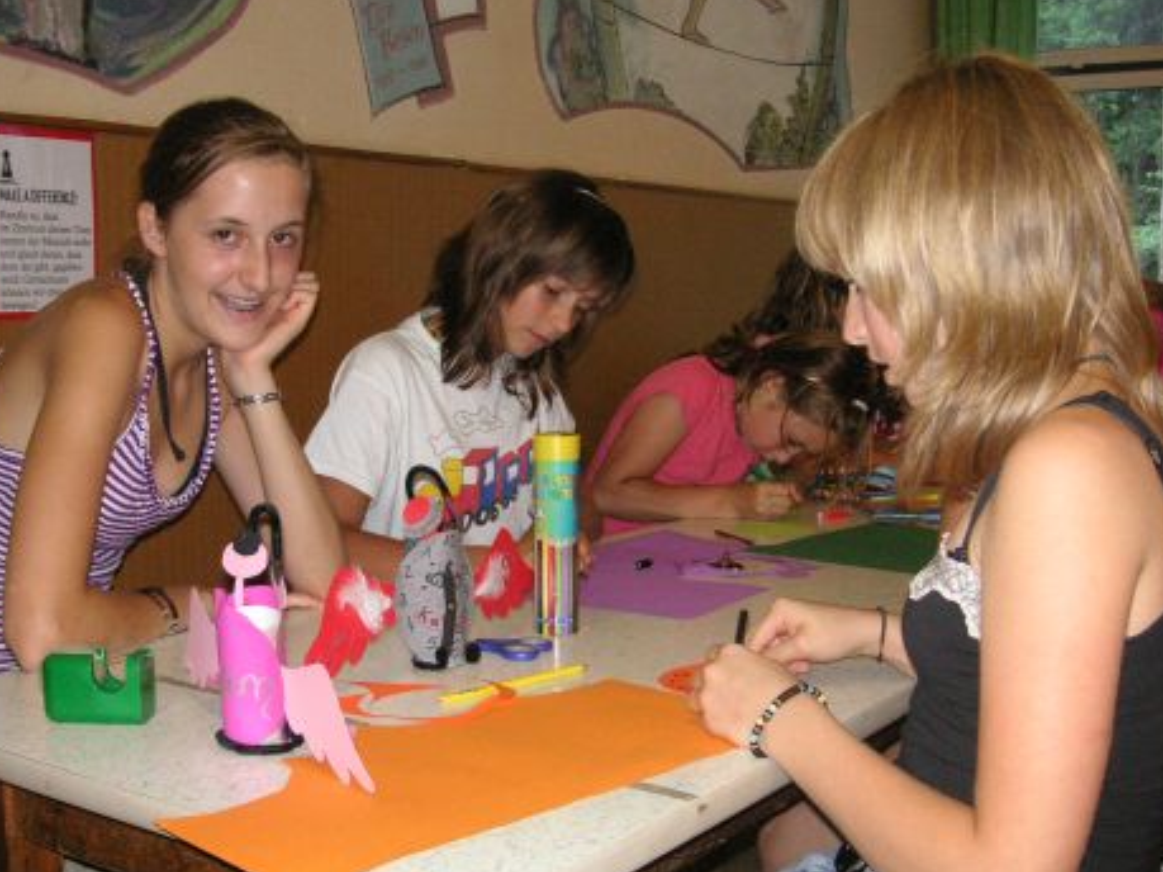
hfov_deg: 43.8
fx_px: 1444
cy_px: 494
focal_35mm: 43
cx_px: 518
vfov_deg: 33.5
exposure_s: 1/45
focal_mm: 6.1
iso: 160
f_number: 2.8
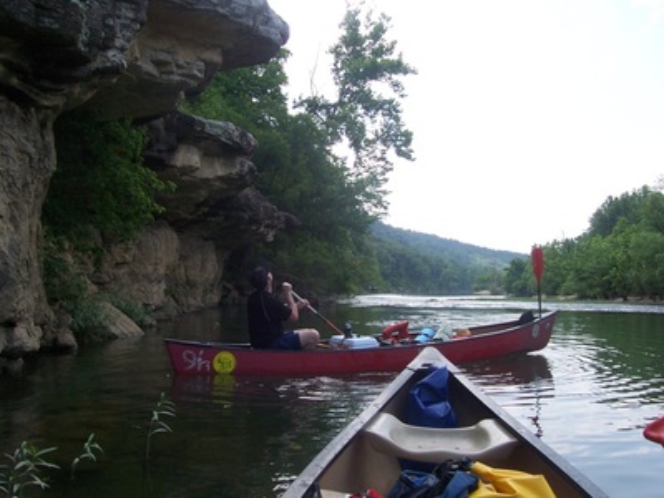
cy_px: 249
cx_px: 332
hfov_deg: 54.0
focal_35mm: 34
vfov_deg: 41.8
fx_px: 652
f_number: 5.6
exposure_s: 1/180
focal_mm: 5.6
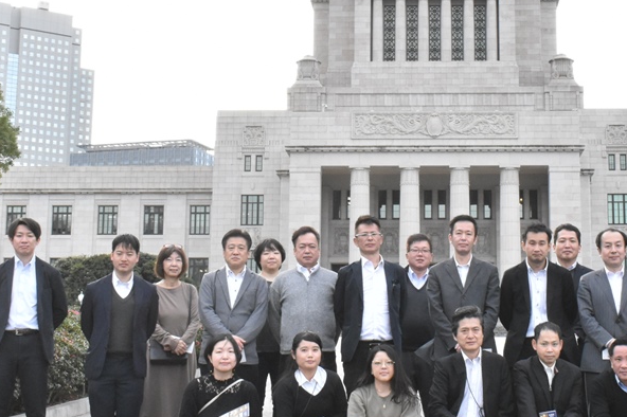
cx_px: 443
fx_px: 1129
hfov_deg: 30.7
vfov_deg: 20.9
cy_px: 146
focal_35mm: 65
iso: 2500
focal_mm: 25
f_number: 18
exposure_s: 1/250
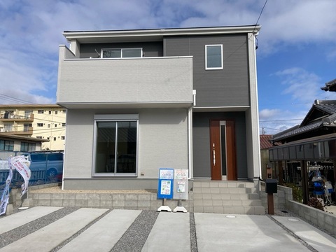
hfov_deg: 63.4
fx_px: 272
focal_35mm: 28
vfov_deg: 49.7
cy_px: 126
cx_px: 168
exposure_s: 1/2825
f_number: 1.8
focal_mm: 3.99
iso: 20
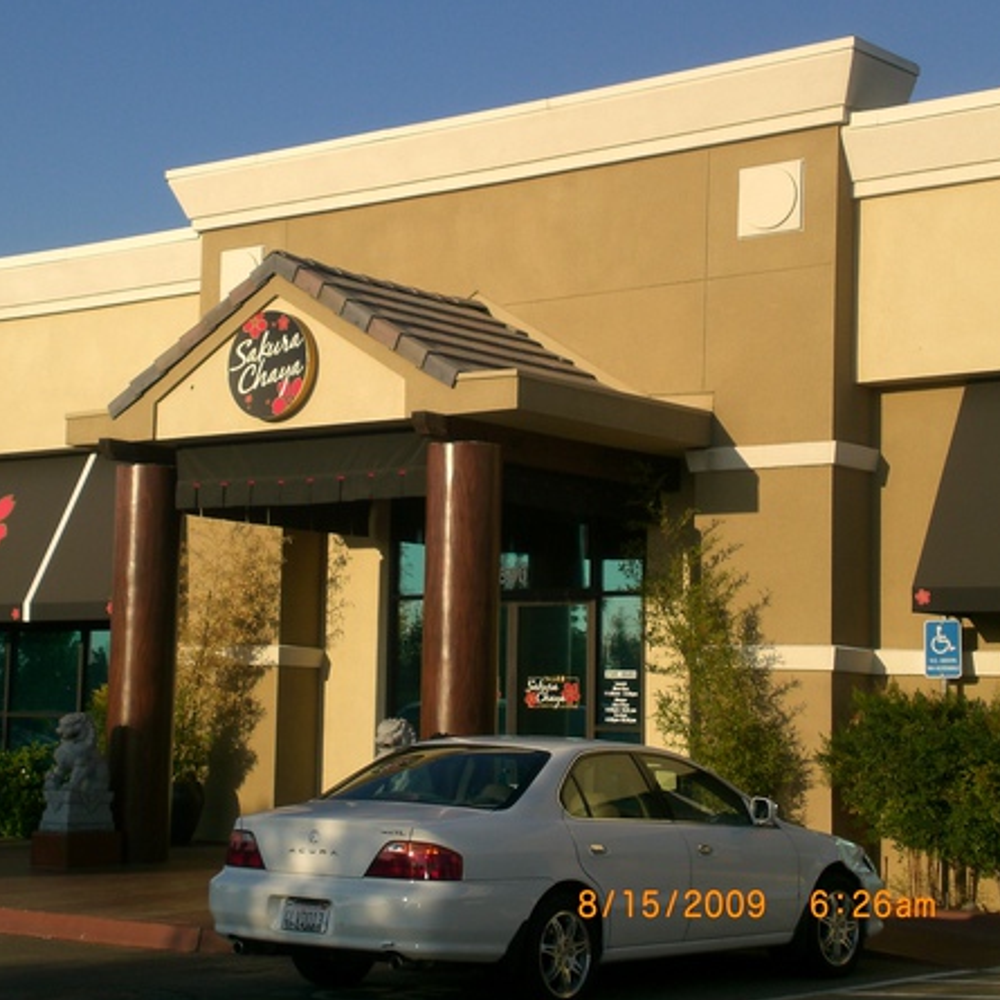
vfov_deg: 23.1
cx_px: 342
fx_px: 2451
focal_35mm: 75
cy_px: 501
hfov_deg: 23.0
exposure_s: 1/320
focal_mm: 10.4
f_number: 5.7
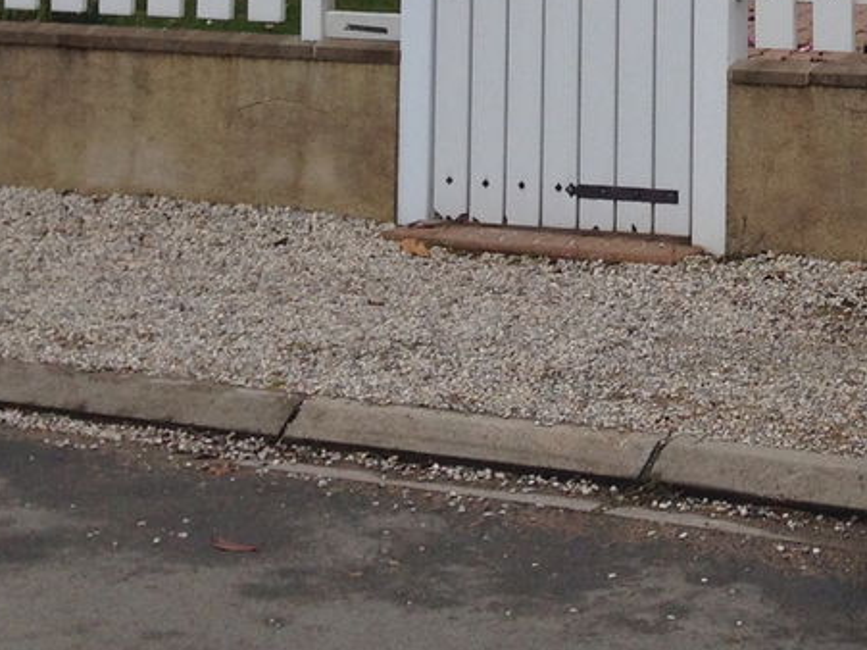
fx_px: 2930
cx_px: 1055
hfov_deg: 16.1
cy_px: -473
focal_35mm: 117
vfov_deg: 11.8
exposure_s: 1/903
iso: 50
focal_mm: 4.12
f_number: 2.4
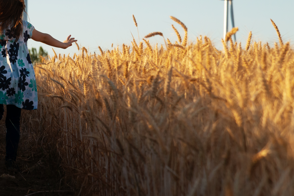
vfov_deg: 4.9
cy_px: 21
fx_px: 2312
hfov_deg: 7.2
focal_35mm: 283
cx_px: -29
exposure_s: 1/1250
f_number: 8
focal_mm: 120
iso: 800
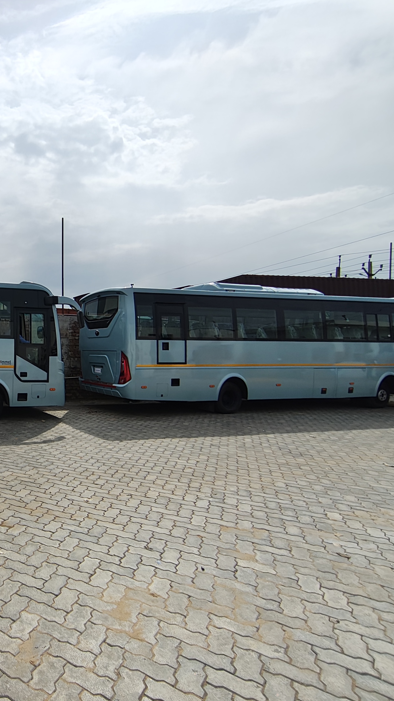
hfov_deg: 42.7
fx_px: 409
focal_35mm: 22
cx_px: -18
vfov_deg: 81.2
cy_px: 350
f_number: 2.2
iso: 50
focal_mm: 1.6
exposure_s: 1/1264
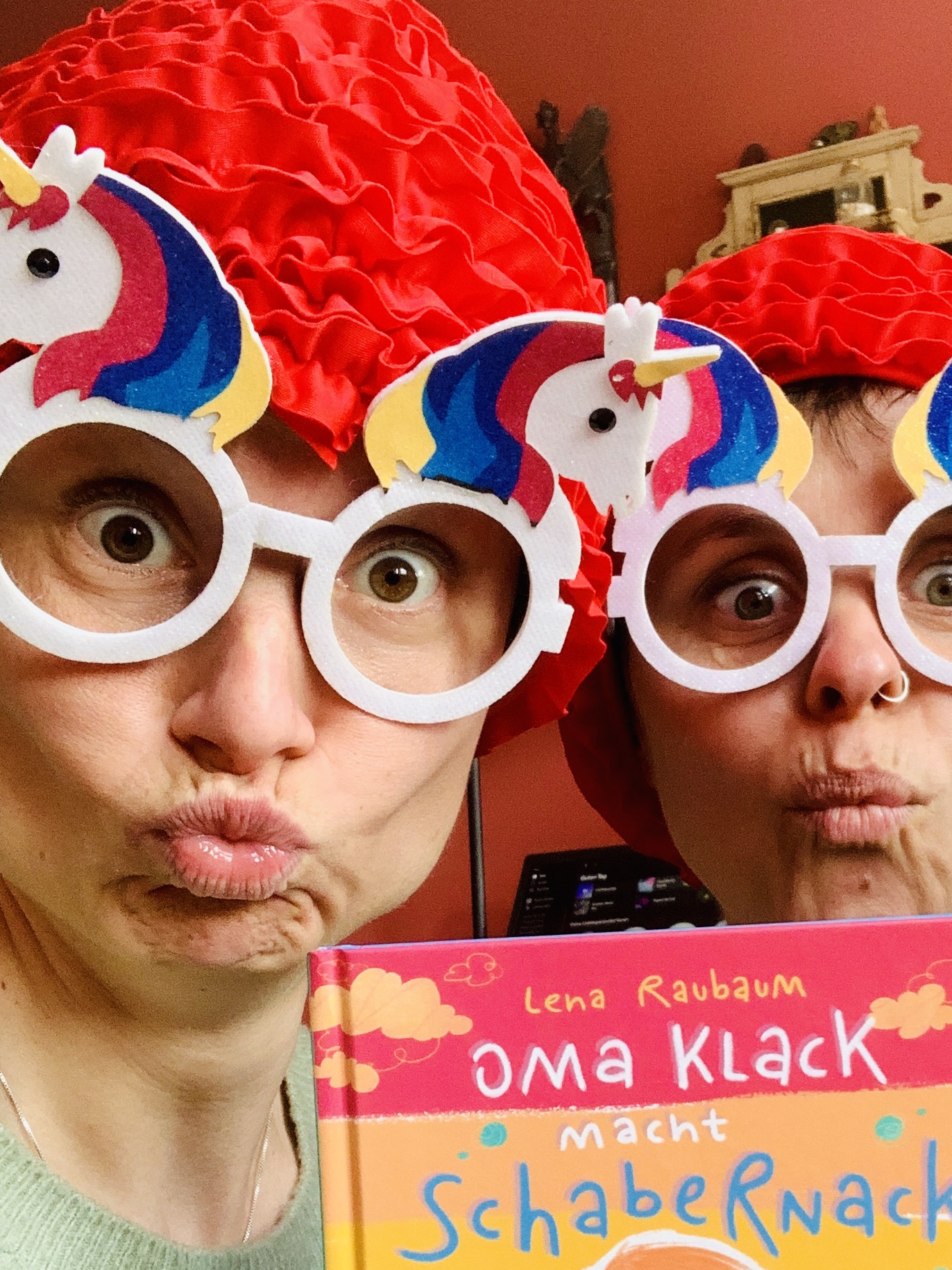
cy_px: 840
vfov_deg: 35.2
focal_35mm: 54
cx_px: 672
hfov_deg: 26.8
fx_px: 1981
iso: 80
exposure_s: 1/60
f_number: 2.2
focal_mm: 2.87
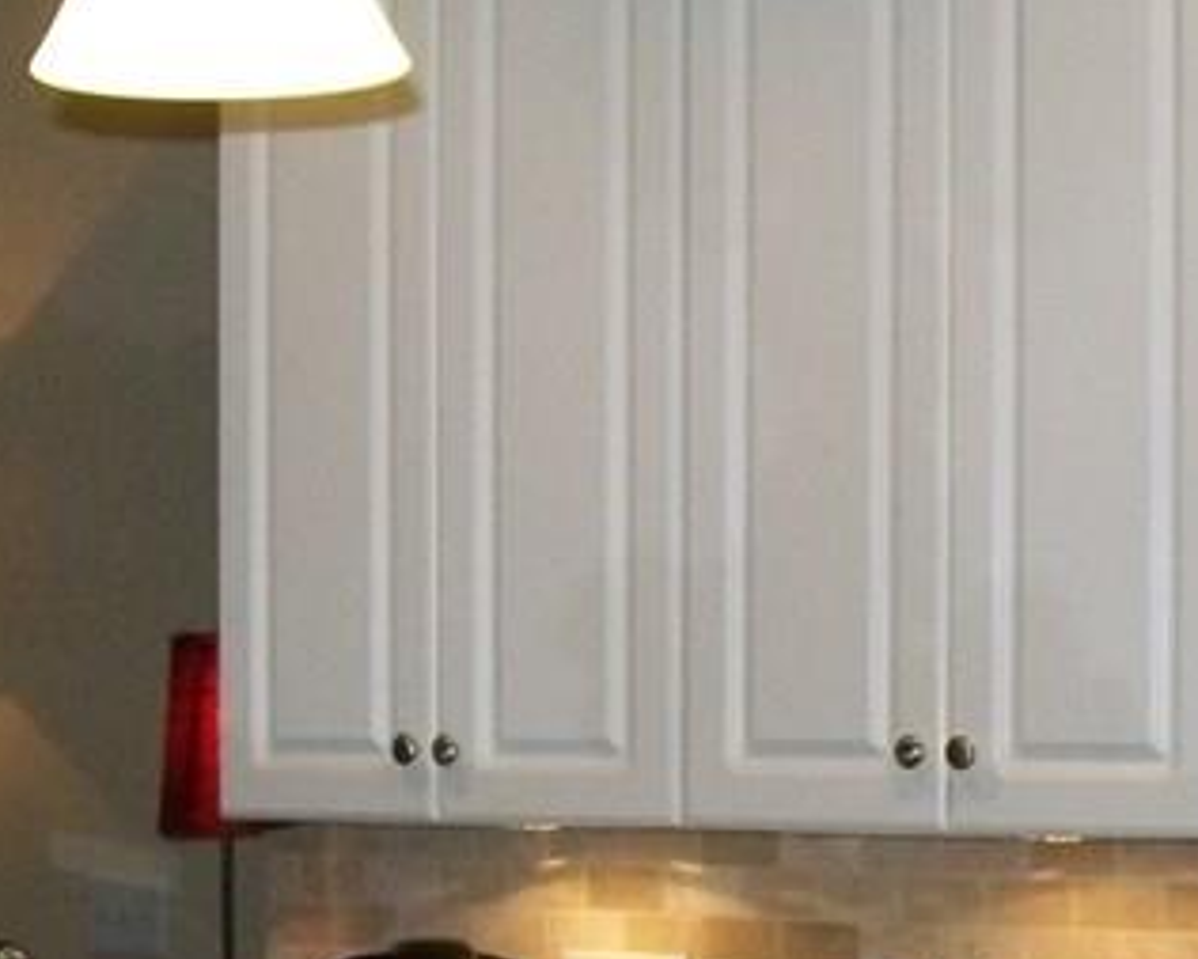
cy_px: 830
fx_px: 4043
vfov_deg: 13.4
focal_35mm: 114
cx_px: 762
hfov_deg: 16.8
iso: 160
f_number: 2.7
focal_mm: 6
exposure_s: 1/60
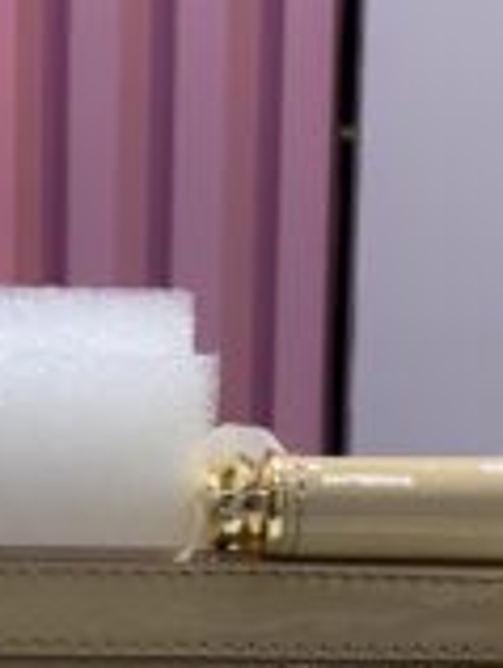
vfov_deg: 10.3
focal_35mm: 188
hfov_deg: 7.8
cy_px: 907
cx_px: -169
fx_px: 3633
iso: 64
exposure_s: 1/100
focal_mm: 6
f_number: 2.4
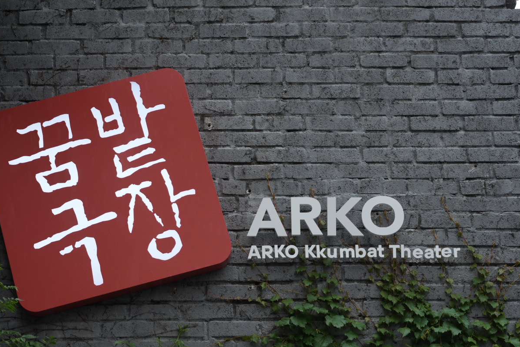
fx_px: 1330
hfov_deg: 22.1
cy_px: 230
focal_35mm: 92
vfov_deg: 14.9
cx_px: 216
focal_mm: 68
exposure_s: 1/200
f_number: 5.6
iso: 250
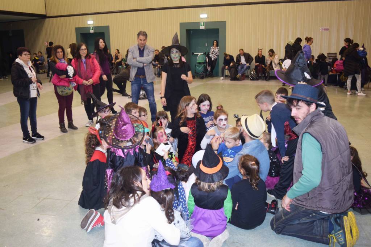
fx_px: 325
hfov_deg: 59.5
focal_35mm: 32
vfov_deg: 41.7
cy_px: 124
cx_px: 186
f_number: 4.5
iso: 800
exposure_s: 1/80
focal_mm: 21
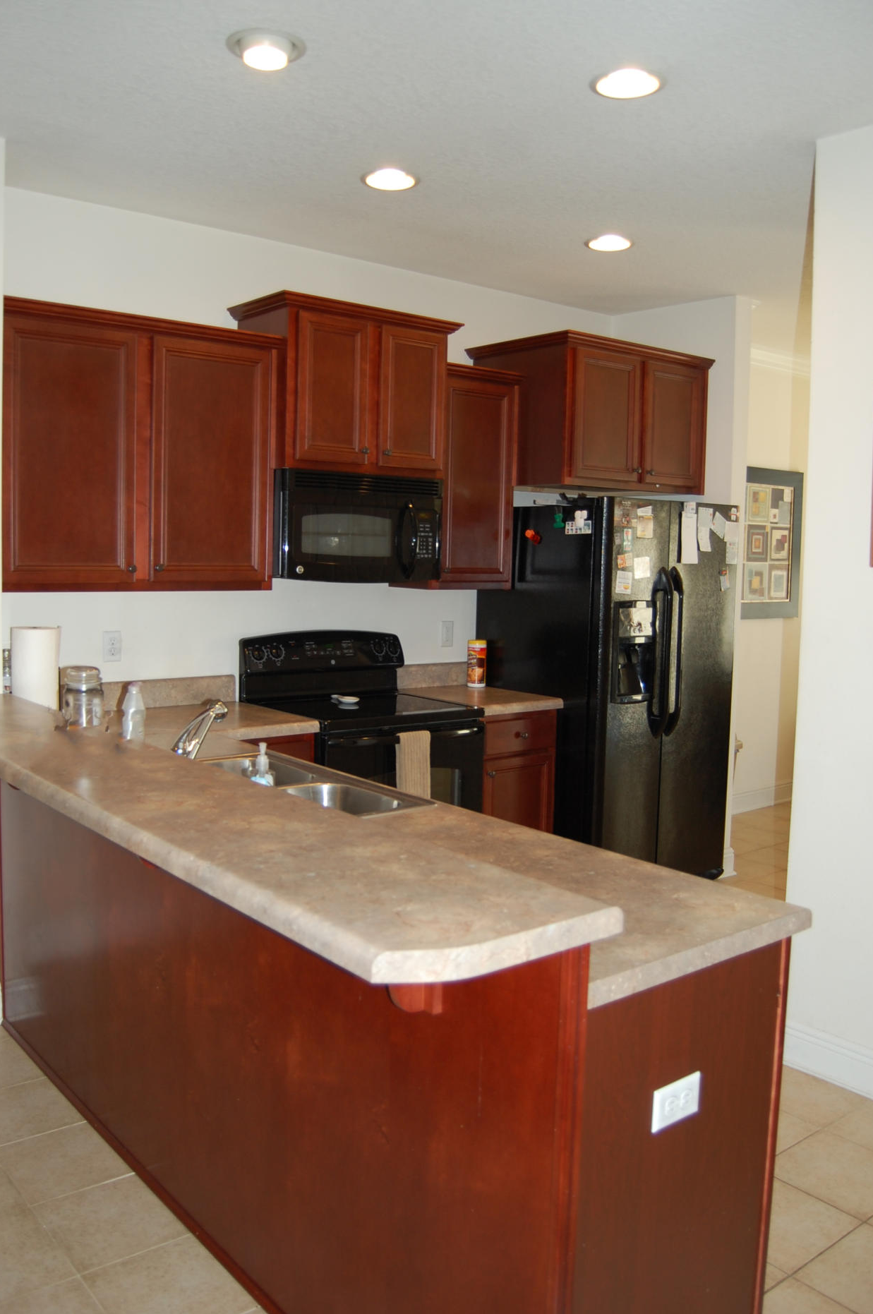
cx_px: 426
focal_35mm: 29
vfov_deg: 63.7
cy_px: 621
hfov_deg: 44.9
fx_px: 1057
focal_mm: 18
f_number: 3.5
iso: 200
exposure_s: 1/60
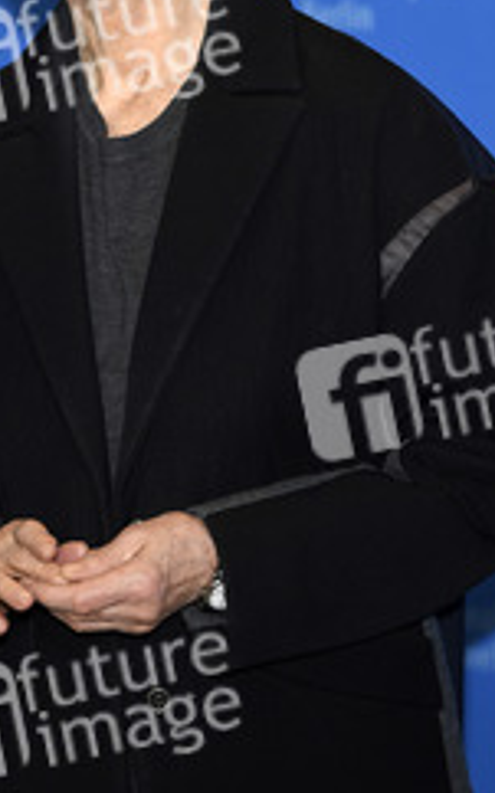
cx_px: 167
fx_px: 6008
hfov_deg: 4.7
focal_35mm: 278
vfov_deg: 7.5
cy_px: 220
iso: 800
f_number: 3.5
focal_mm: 165
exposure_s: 1/320
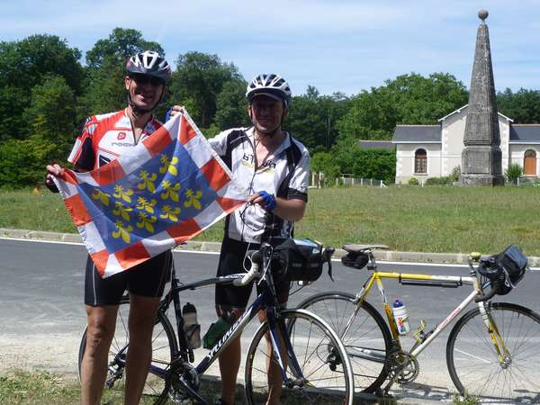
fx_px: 702
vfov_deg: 32.2
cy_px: 202
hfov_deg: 42.1
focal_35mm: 45
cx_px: 270
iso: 80
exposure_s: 1/800
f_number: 3.4
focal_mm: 8
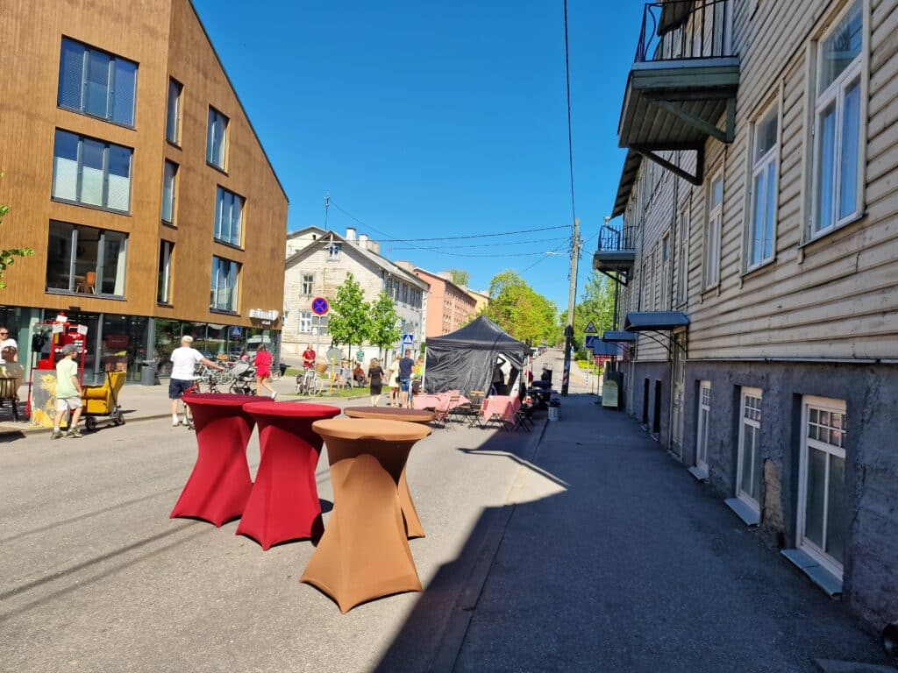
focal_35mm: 23
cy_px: 336
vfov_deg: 58.9
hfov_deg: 73.9
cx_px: 449
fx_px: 597
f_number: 1.8
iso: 50
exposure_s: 1/844
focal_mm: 6.4
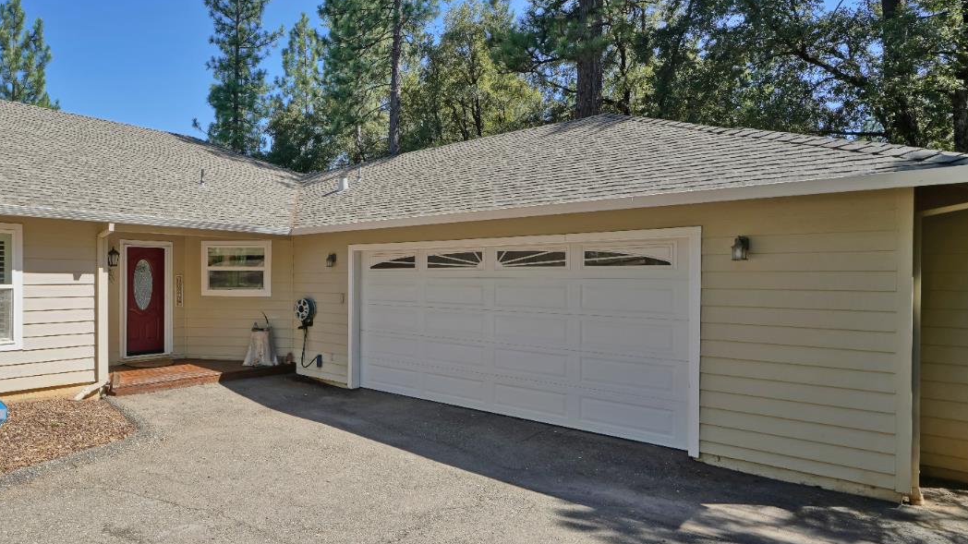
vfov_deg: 53.6
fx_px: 539
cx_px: 285
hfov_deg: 79.6
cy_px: 273
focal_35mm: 21
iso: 100
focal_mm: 14
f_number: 7.1
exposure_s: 1/200
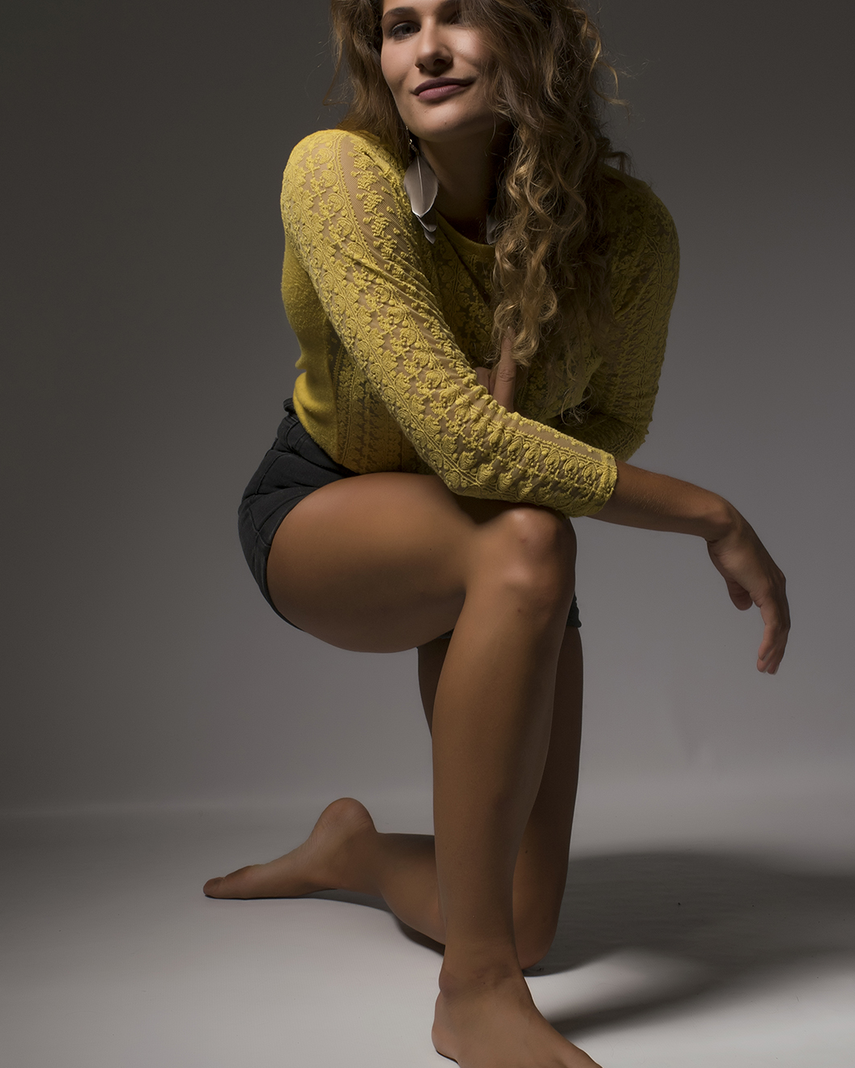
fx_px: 1835
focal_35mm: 58
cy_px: 511
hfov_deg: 26.2
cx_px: 425
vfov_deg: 32.5
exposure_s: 1/100
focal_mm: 34
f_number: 14
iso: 100
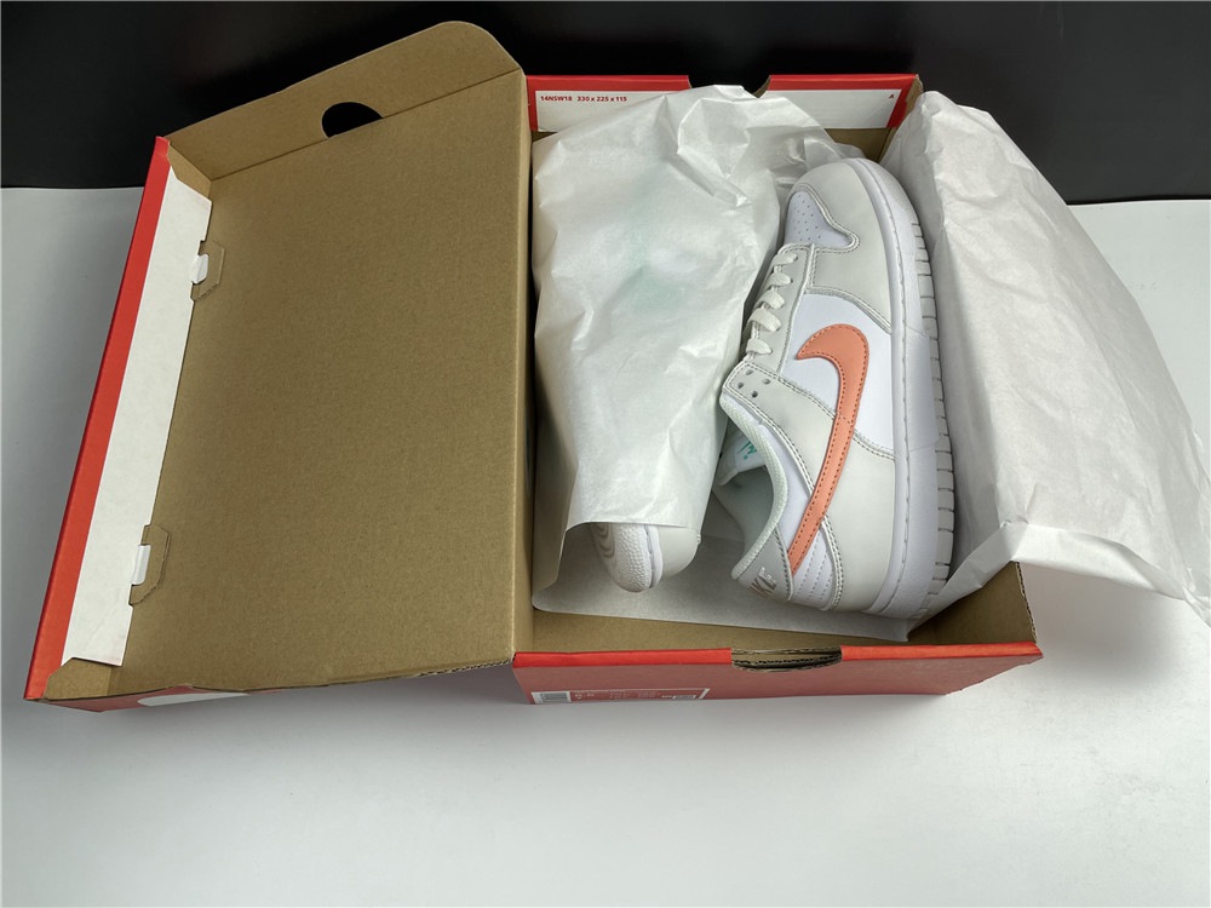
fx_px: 910
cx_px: 606
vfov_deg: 53.1
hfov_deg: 67.3
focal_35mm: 26
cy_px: 454
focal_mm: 4.2
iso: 40
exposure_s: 1/100
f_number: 1.6
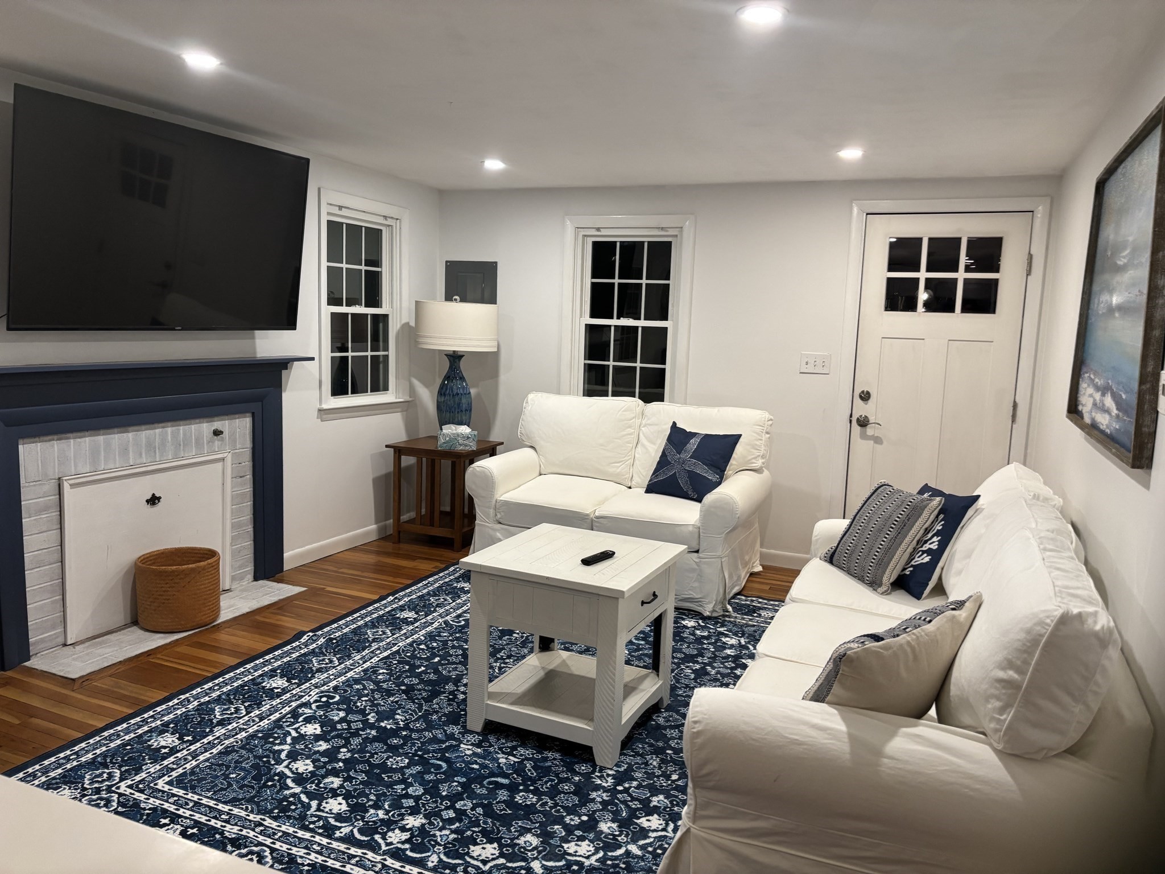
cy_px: 437
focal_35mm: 26
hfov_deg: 67.3
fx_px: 875
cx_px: 582
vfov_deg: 53.1
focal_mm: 5.96
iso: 160
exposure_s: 1/59
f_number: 1.6
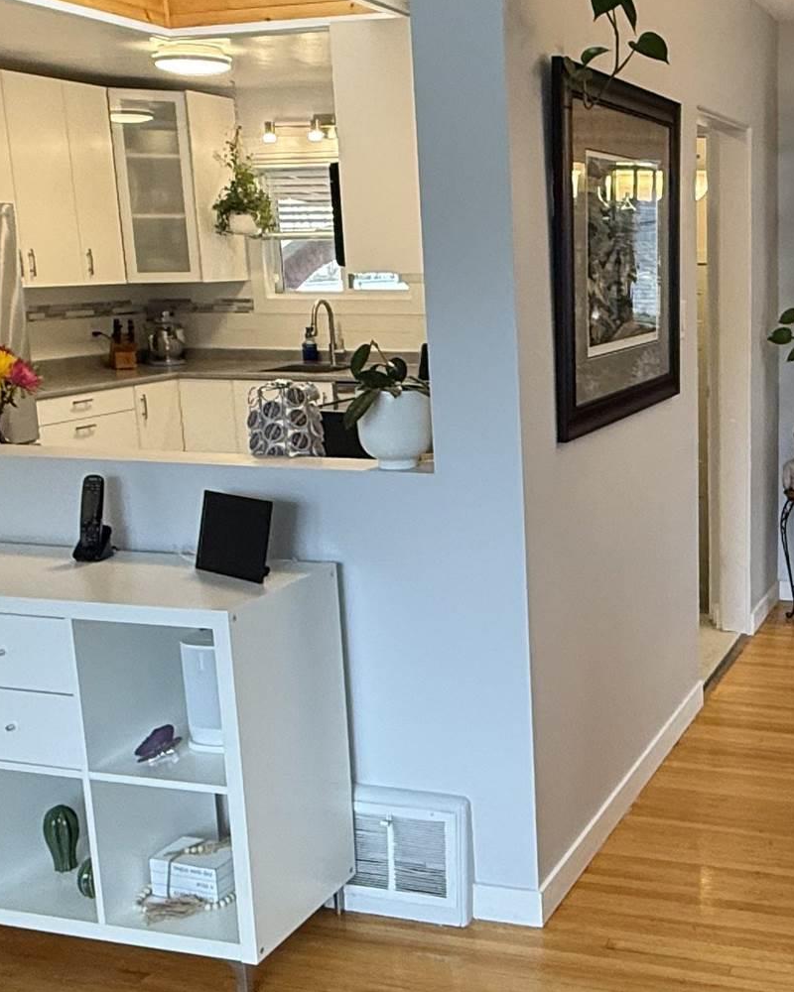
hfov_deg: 33.7
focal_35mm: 42
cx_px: 720
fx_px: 1234
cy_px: 502
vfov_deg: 43.8
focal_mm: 2.22
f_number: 2.2
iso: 250
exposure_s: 1/120
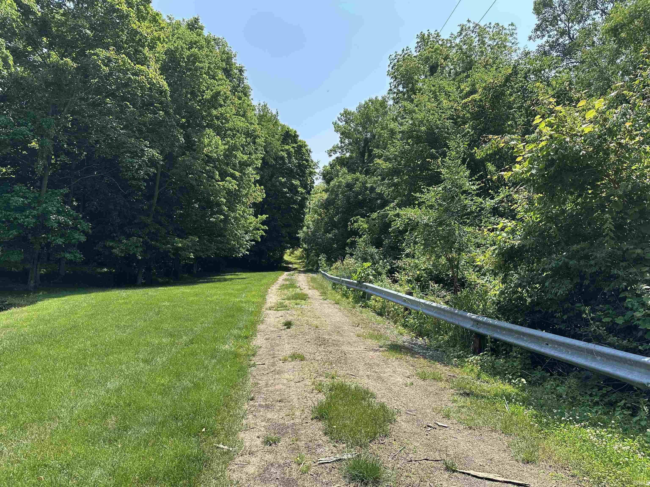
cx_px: 325
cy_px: 244
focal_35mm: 24
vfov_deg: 56.8
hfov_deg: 71.6
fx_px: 451
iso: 80
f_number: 1.78
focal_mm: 6.86
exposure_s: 1/1845
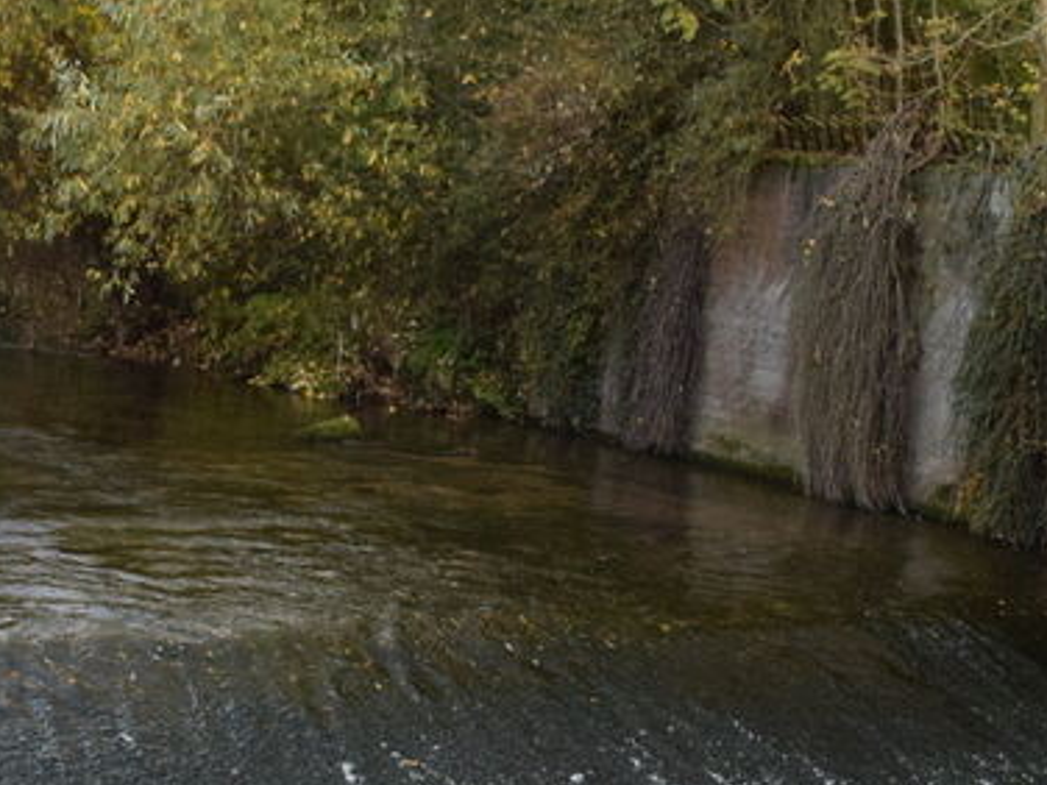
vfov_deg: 15.0
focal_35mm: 97
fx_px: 2920
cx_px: 500
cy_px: 796
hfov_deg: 20.3
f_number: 7.1
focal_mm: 21
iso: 1600
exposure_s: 1/200
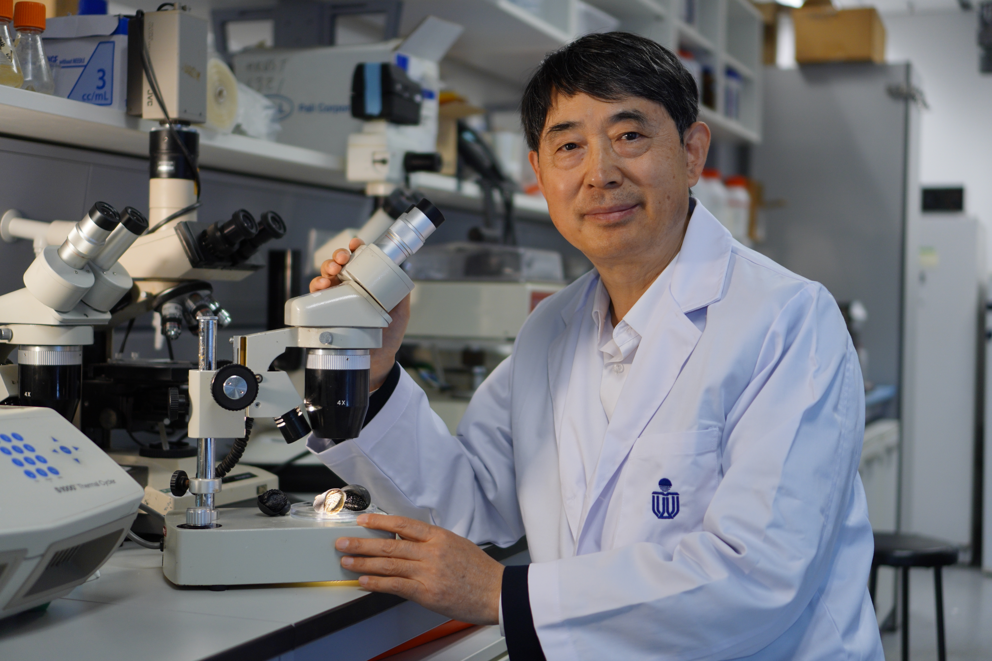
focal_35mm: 52
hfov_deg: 37.9
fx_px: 1447
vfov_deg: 25.8
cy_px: 330
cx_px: 496
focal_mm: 35
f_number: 1.8
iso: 160
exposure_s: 1/125
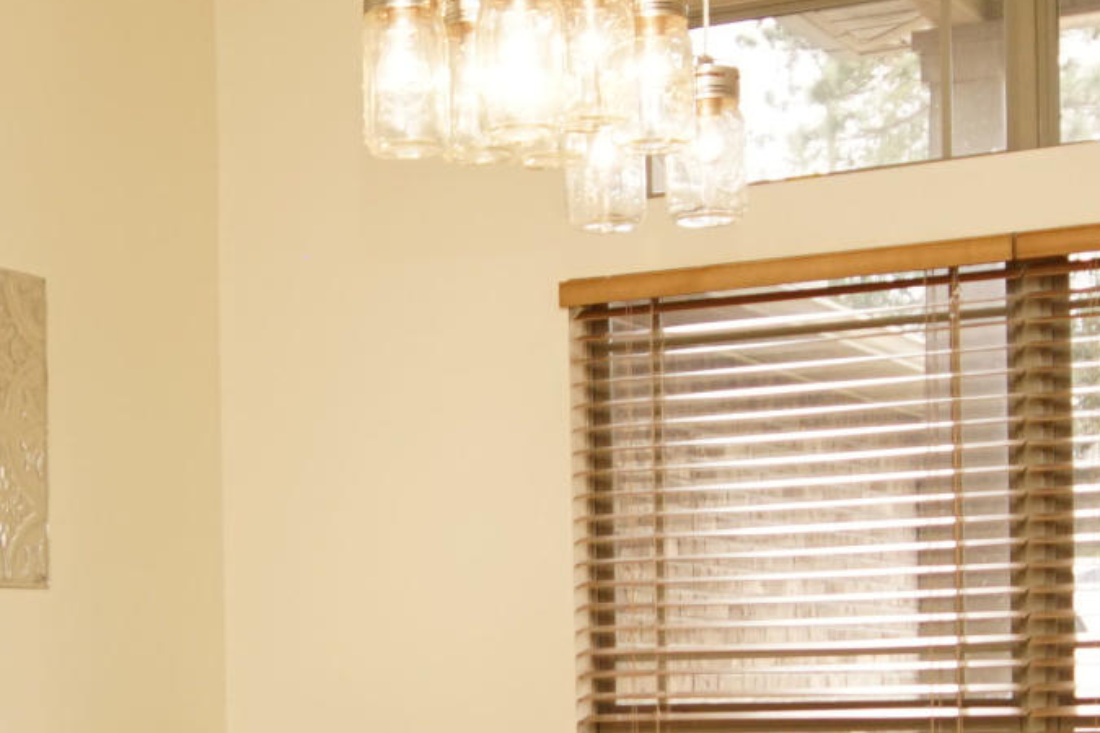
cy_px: 734
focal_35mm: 80
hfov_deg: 25.2
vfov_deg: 16.7
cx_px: 345
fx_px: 2444
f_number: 4.5
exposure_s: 1/160
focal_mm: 12
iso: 400
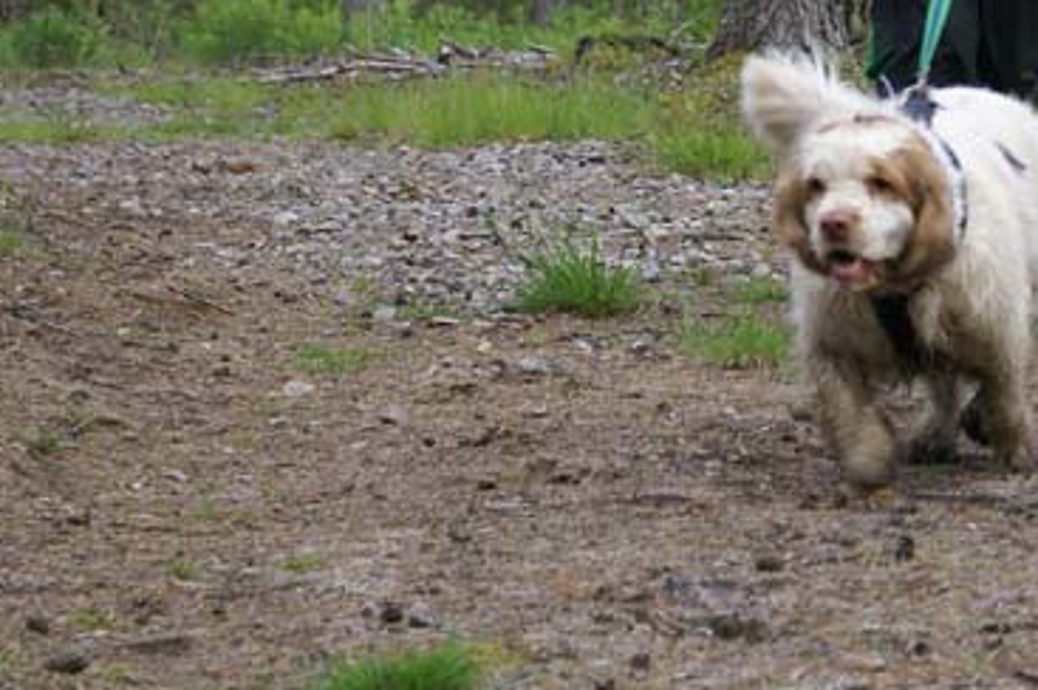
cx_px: 1089
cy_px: 95
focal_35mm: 229
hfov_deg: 8.9
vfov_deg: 6.0
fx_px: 6597
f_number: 5.6
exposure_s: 1/125
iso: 200
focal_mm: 70
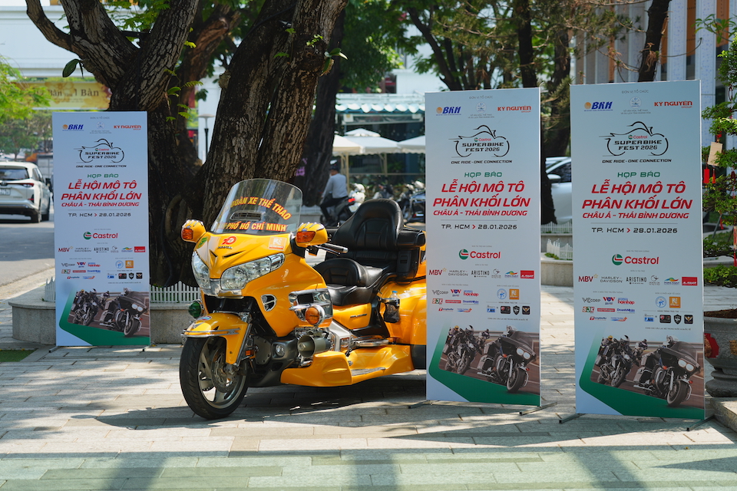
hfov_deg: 25.1
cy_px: 246
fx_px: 1658
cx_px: 368
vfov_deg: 16.9
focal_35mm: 81
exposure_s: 1/250
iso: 100
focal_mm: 81
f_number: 4
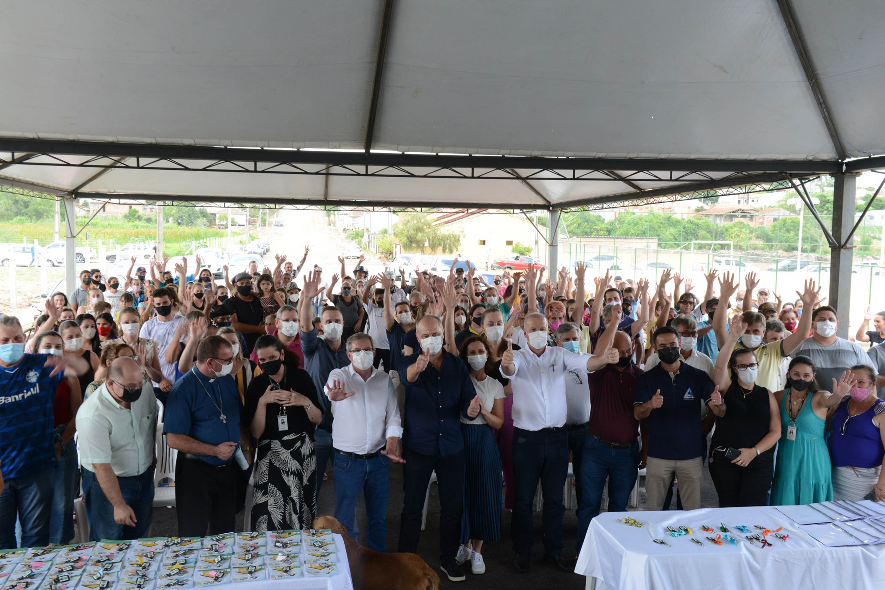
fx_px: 860
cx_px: 442
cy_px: 295
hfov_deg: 54.4
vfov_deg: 37.9
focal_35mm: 35
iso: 800
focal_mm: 35
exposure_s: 1/60
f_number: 10
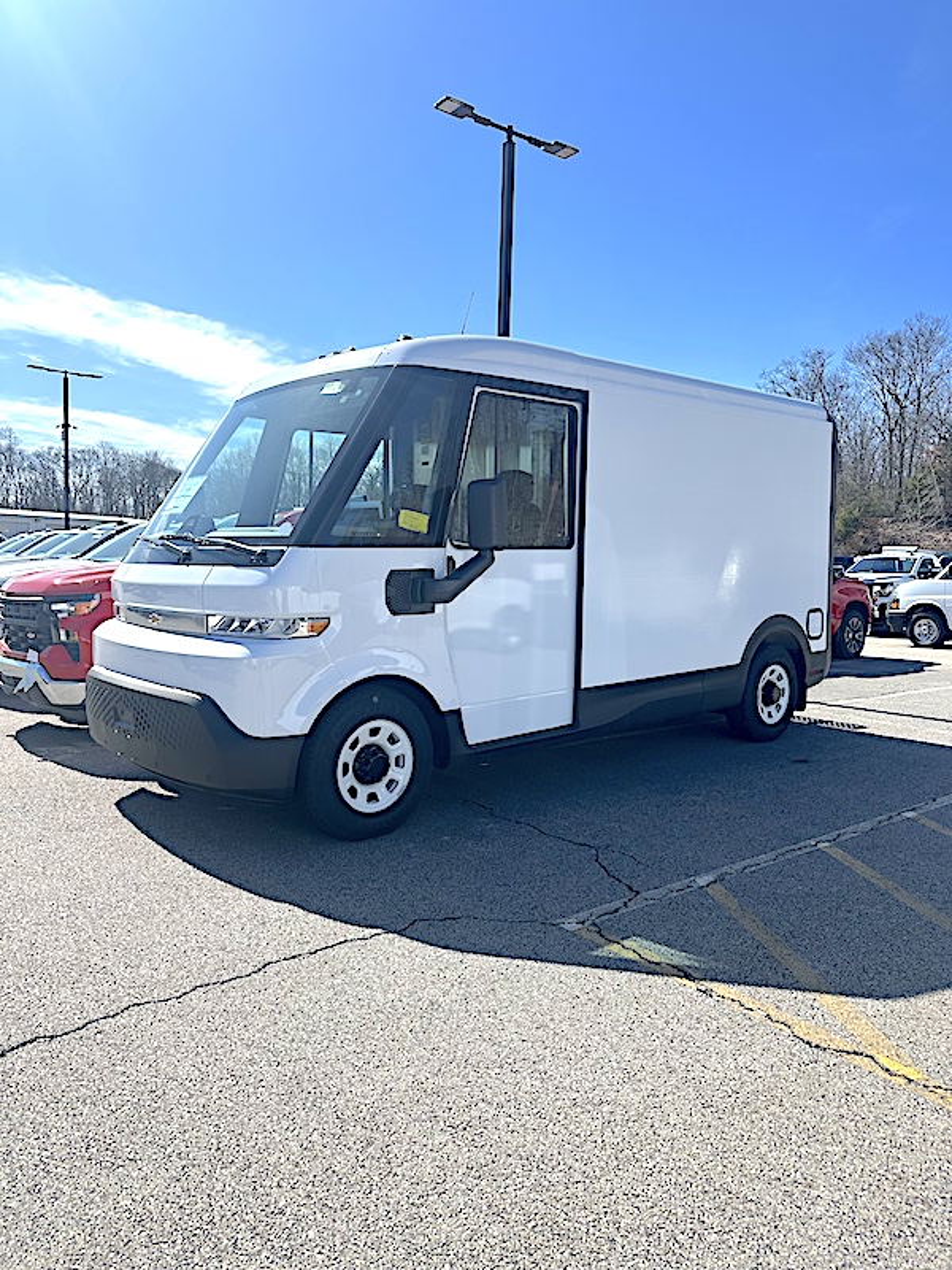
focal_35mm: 24
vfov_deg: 71.6
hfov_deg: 56.8
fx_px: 880
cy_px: 635
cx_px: 476
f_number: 1.78
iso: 80
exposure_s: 1/5525
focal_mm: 6.86
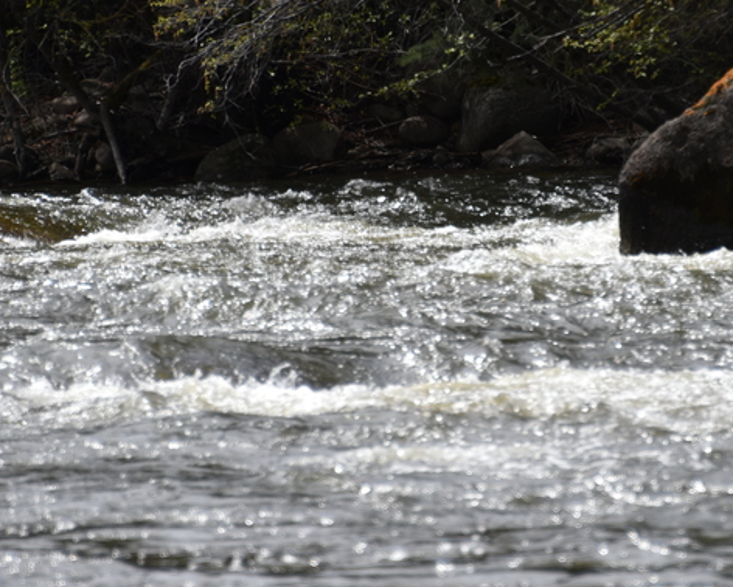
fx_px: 16559
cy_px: 219
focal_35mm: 763
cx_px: 426
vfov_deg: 2.0
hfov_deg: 2.5
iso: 100
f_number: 6.3
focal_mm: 300
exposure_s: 1/640
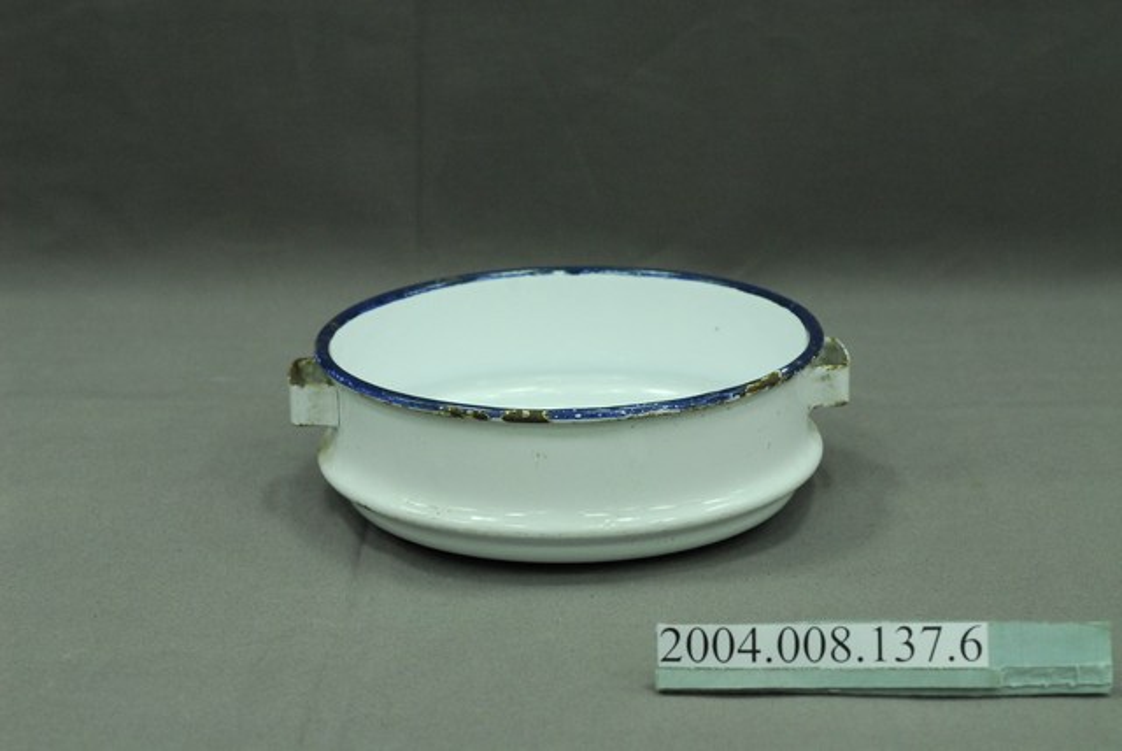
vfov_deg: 15.2
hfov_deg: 22.6
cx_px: 561
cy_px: 376
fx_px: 2807
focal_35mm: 90
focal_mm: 60
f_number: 10
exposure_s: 1/20
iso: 1000
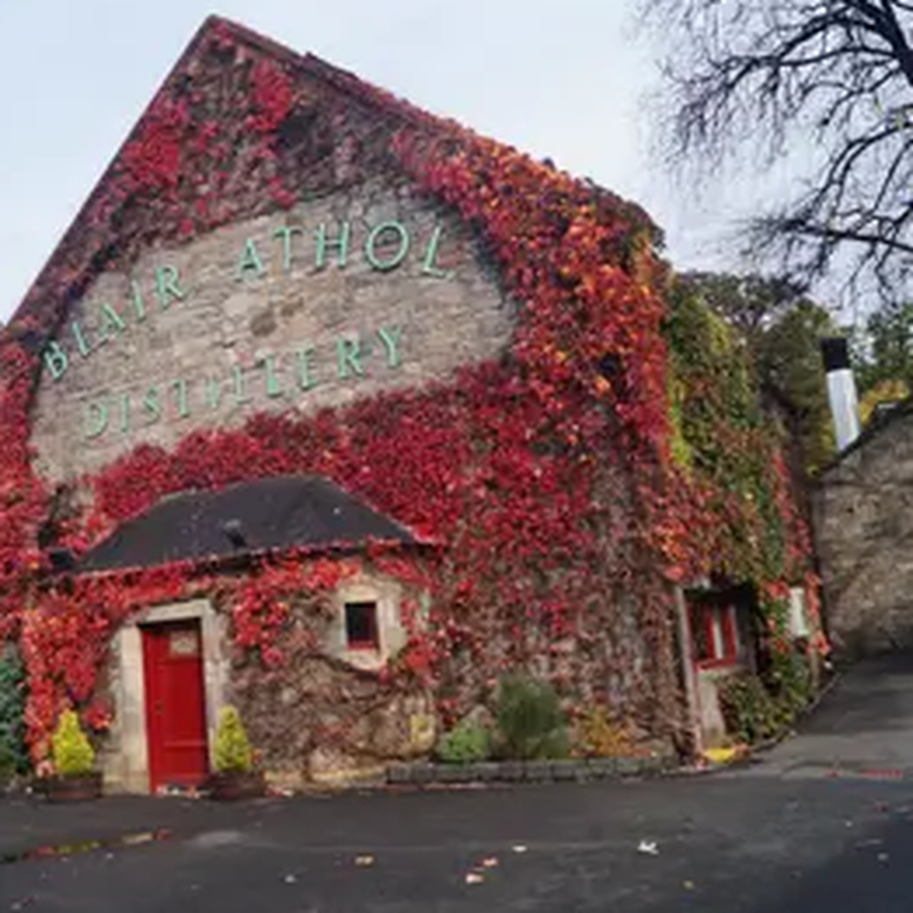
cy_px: 453
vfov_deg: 47.2
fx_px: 1044
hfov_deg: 46.3
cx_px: 289
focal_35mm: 35
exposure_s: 1/125
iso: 100
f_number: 8
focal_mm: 18
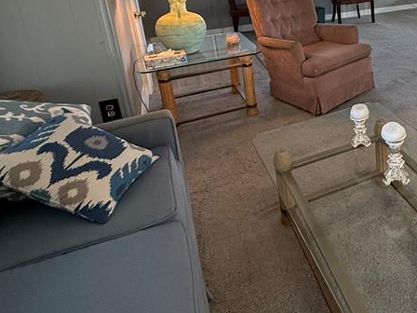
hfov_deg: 48.8
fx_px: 385
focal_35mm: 32
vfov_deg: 41.3
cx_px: 397
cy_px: 43
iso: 250
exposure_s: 1/120
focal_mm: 2.22
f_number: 2.2
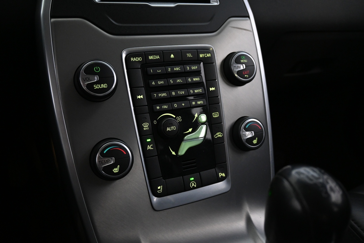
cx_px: 182
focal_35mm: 32
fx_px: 318
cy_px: 122
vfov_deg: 41.7
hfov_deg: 59.5
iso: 2500
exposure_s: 1/30
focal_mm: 21
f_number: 4
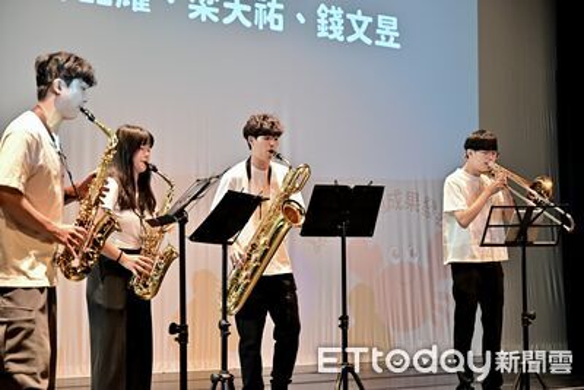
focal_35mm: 70
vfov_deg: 19.5
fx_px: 1136
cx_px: 292
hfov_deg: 28.8
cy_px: 195
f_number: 4
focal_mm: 70
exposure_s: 1/125
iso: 3200
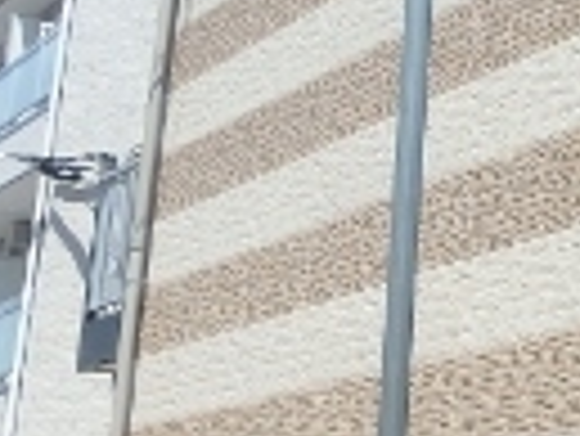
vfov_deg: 13.7
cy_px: -126
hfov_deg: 16.4
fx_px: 1744
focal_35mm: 104
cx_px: 980
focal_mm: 3.7
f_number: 3.5
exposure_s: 1/1000
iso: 125
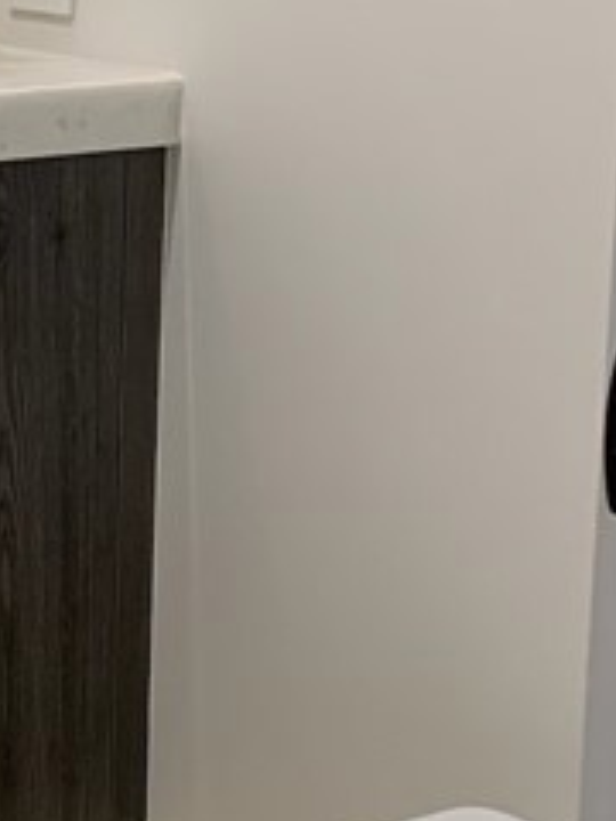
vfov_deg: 17.7
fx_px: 2634
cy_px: 239
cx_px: -421
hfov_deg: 12.4
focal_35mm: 111
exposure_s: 1/60
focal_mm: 4.25
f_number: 1.8
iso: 100
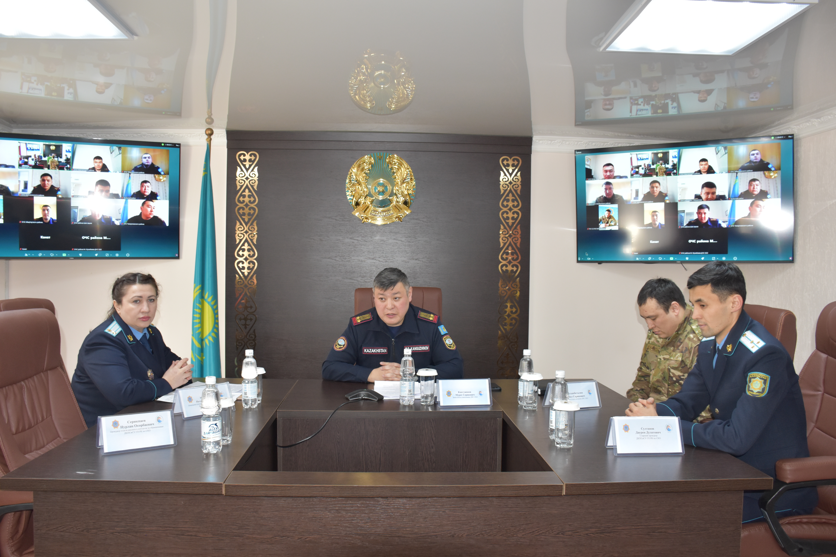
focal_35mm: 27
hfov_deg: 67.4
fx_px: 627
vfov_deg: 47.9
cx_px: 418
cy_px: 278
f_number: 5
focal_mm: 18
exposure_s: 1/100
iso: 800
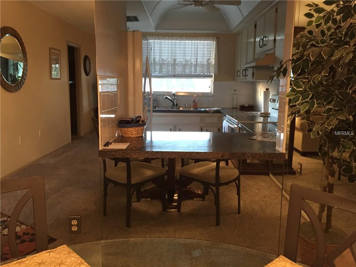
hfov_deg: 61.7
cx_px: 178
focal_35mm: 29
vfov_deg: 48.2
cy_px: 134
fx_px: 298
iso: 250
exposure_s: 1/20
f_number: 2.2
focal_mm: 4.15
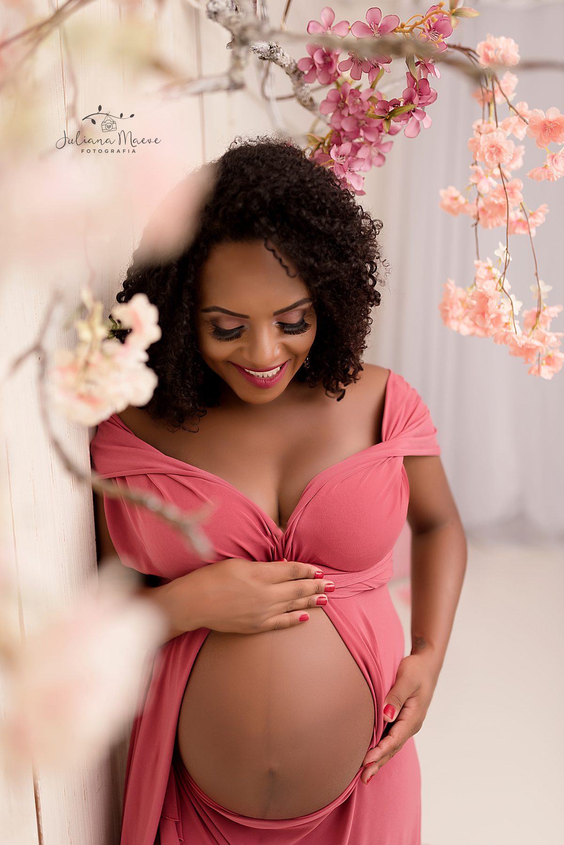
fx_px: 822
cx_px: 282
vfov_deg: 54.4
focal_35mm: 35
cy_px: 422
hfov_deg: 37.9
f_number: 2
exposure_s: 1/160
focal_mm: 35
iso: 125
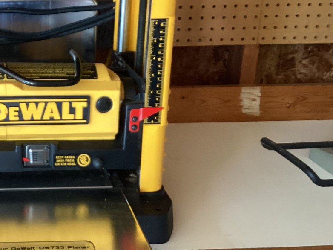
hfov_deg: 30.4
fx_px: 577
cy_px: 123
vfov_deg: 24.4
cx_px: 17
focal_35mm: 60
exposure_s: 1/60
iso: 200
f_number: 2.4
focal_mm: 3.3
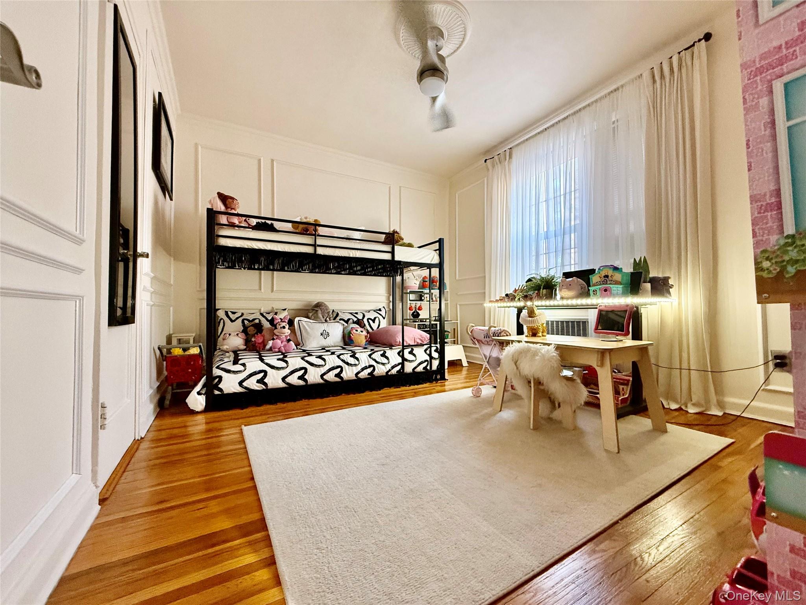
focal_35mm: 14
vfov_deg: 85.7
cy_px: 302
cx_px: 403
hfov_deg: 102.1
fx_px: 326
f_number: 2.2
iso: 400
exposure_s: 1/60
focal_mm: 2.22
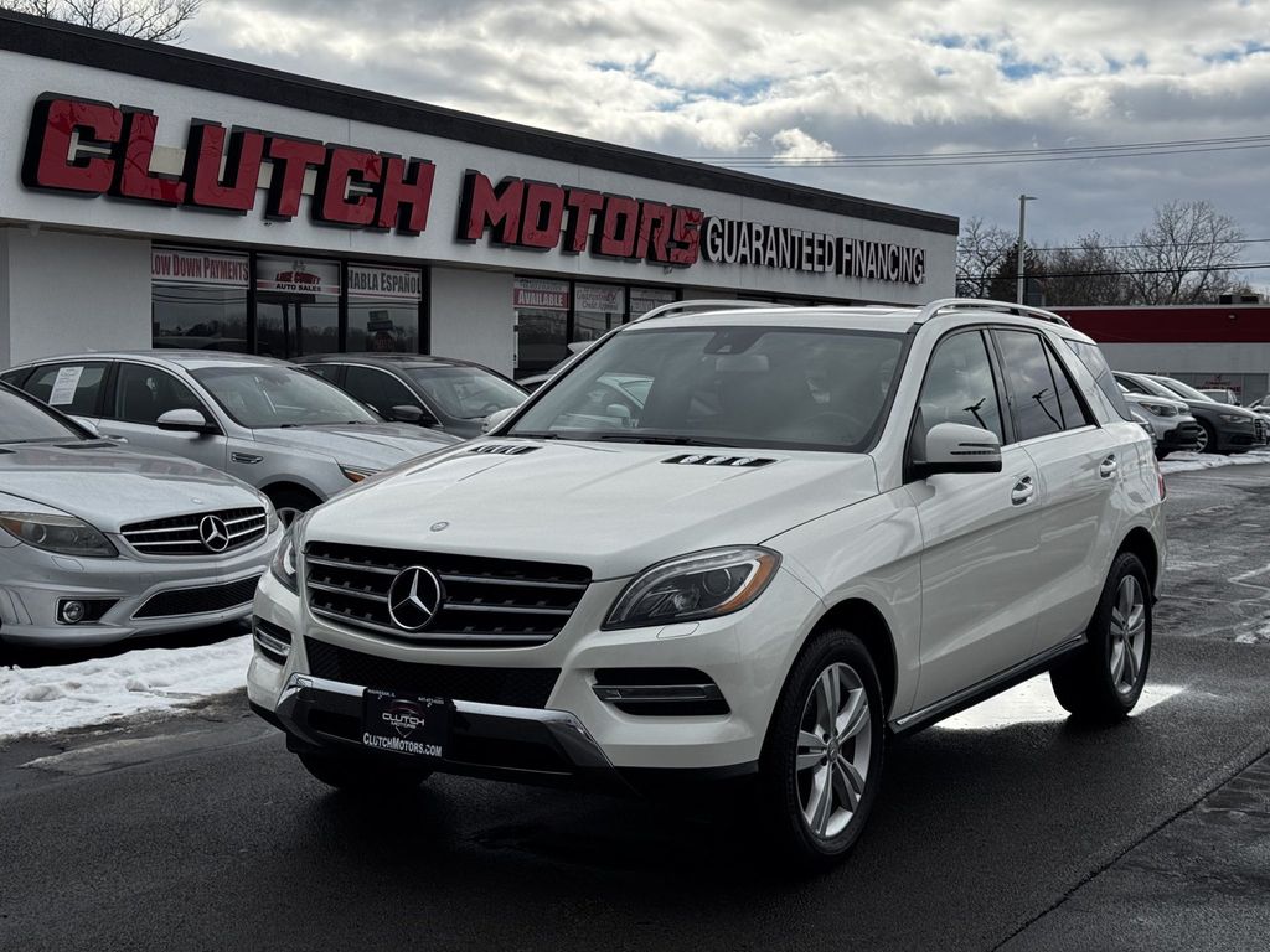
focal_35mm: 48
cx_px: 635
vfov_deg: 30.3
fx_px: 1761
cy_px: 476
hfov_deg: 39.7
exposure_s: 1/2415
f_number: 1.78
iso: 64
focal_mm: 6.76
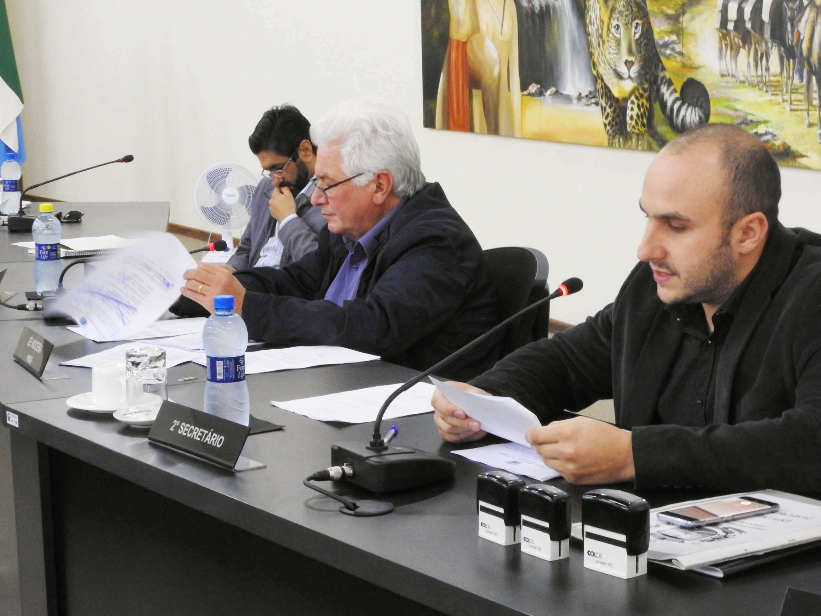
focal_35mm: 80
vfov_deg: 18.4
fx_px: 1898
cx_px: 410
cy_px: 308
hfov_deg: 24.4
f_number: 8
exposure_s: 1/6
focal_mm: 14.3
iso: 800
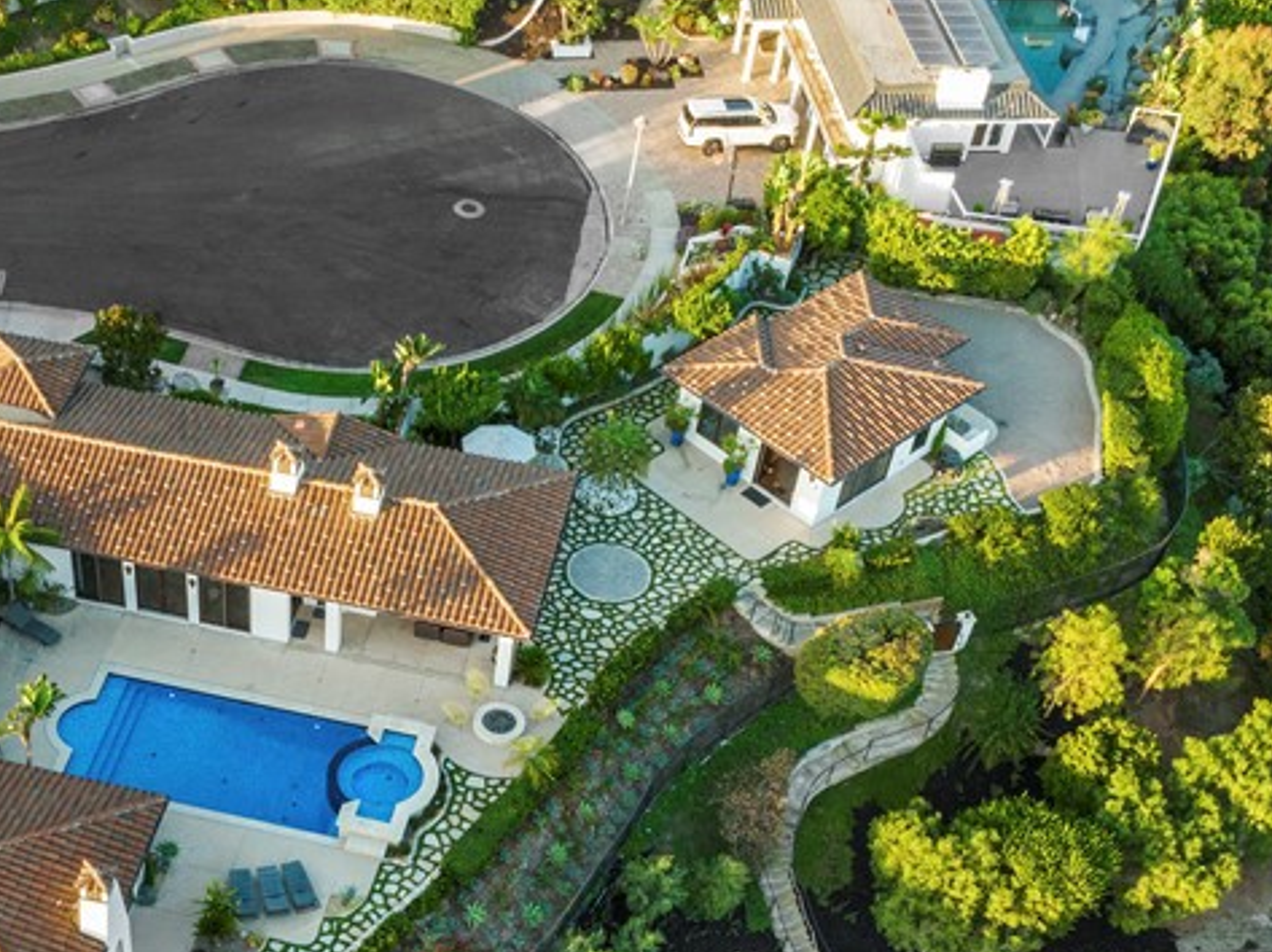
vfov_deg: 26.7
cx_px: 285
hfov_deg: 35.8
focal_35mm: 52
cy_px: 917
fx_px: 1909
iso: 400
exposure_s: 1/60
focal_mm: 12.29
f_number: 8
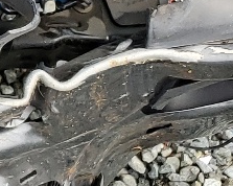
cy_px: -220
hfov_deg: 9.1
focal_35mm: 182
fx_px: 1254
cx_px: -405
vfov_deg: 8.0
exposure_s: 1/556
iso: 50
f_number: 1.5
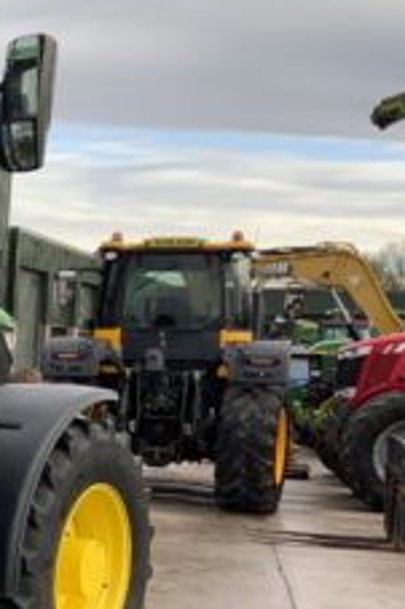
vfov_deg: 23.7
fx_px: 1436
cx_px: -274
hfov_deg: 14.5
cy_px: 440
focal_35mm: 85
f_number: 1.8
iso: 16
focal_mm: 3
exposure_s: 1/314
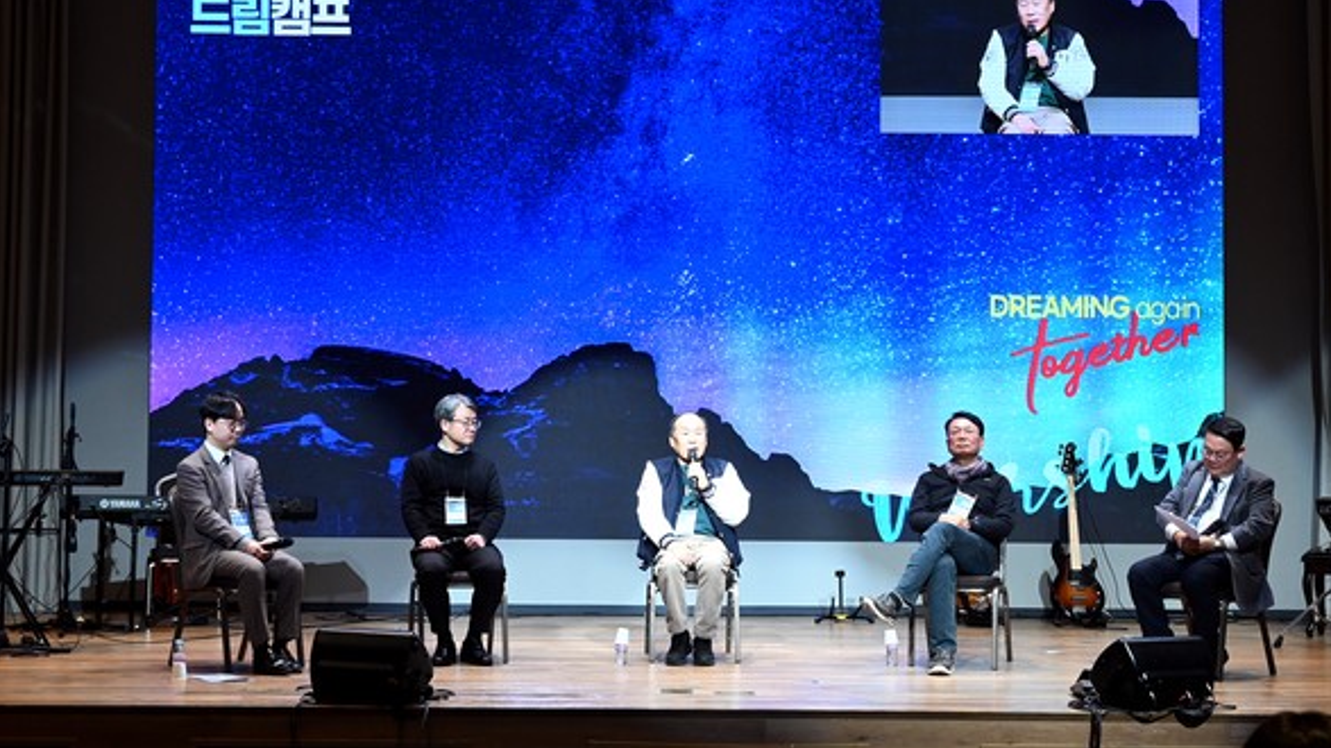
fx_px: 2153
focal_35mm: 61
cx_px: 658
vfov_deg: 19.7
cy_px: 333
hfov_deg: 34.4
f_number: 5.6
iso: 1800
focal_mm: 38
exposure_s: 1/125
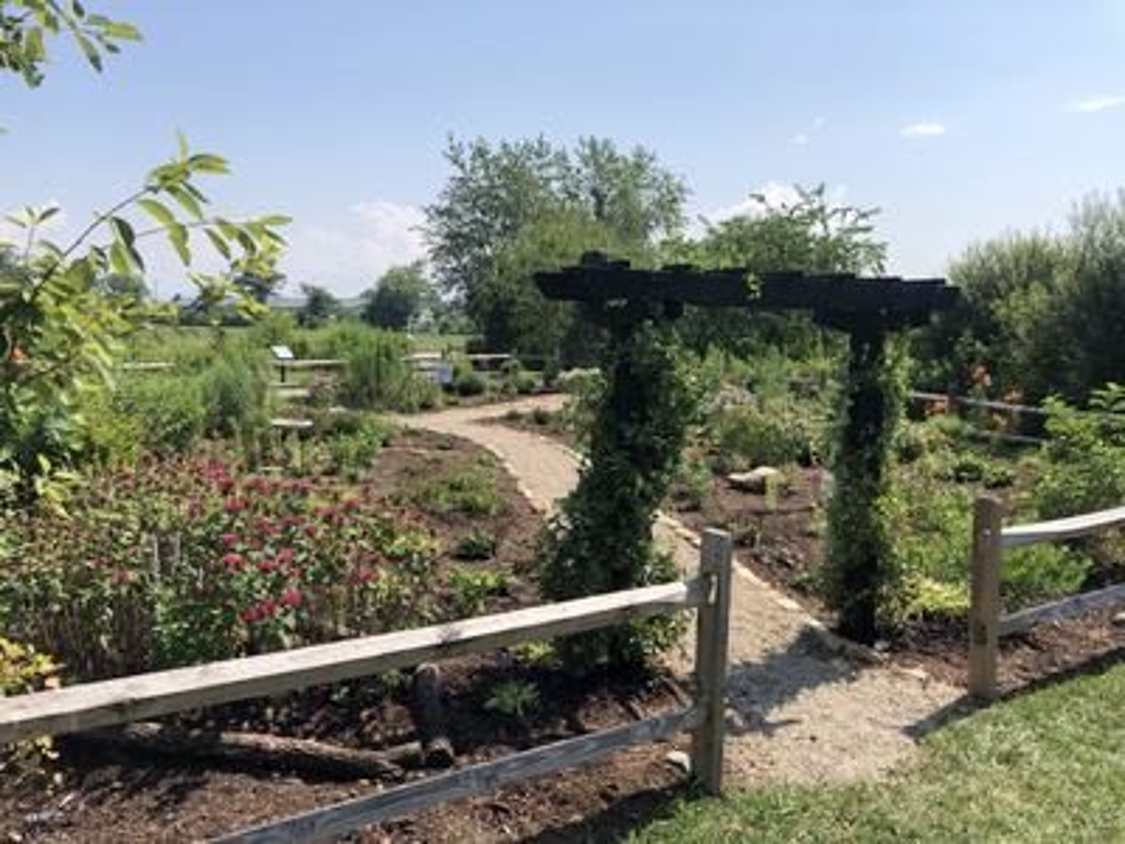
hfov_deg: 63.4
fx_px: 910
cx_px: 562
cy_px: 422
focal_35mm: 28
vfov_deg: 49.7
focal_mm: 4
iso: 20
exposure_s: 1/2024
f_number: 1.8
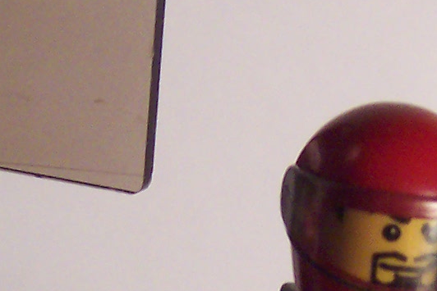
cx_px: 394
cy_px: 432
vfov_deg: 5.1
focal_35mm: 266
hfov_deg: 7.7
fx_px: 3230
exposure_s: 1/20
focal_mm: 10.4
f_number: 3.4
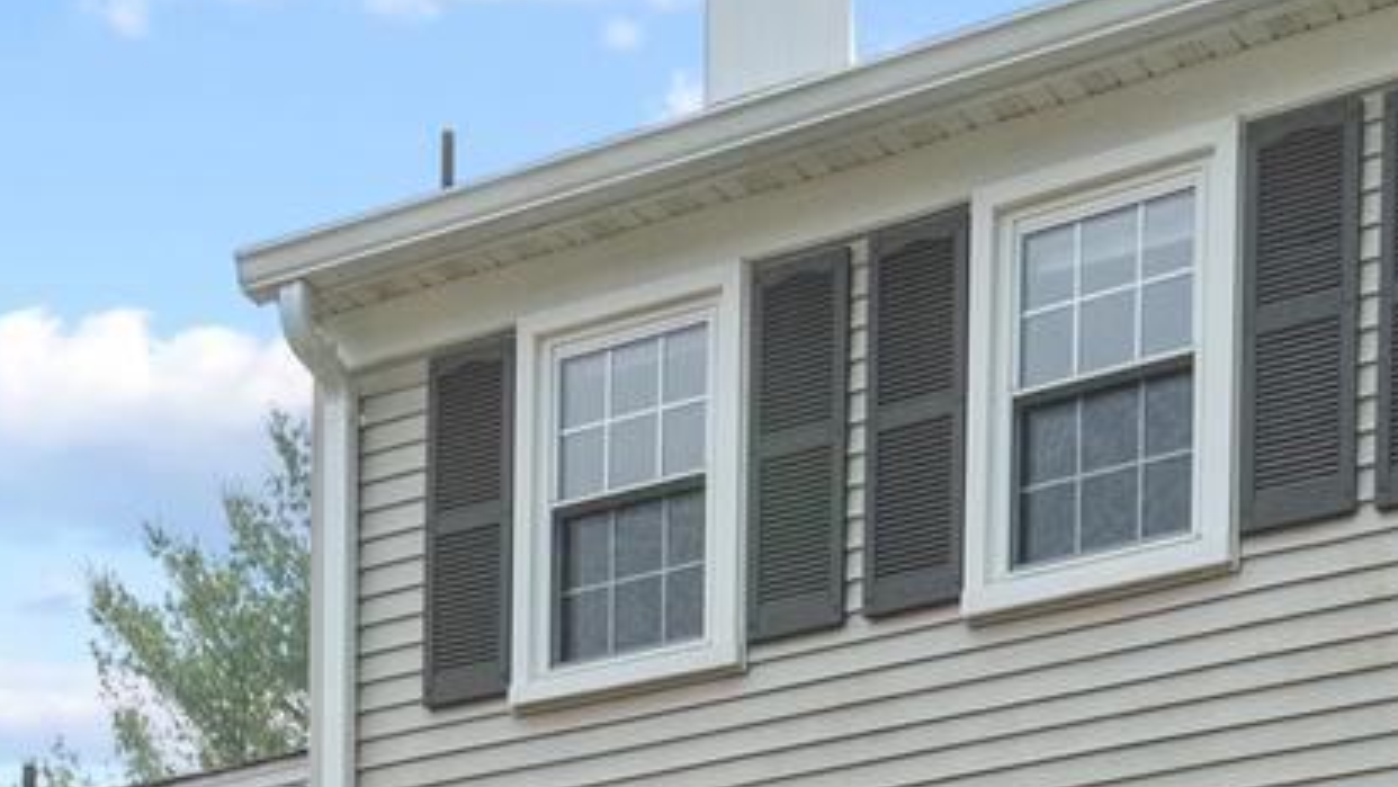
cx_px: 905
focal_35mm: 83
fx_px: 3077
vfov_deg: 12.0
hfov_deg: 25.5
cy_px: 1832
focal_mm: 16
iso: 640
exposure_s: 1/1000
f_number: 9
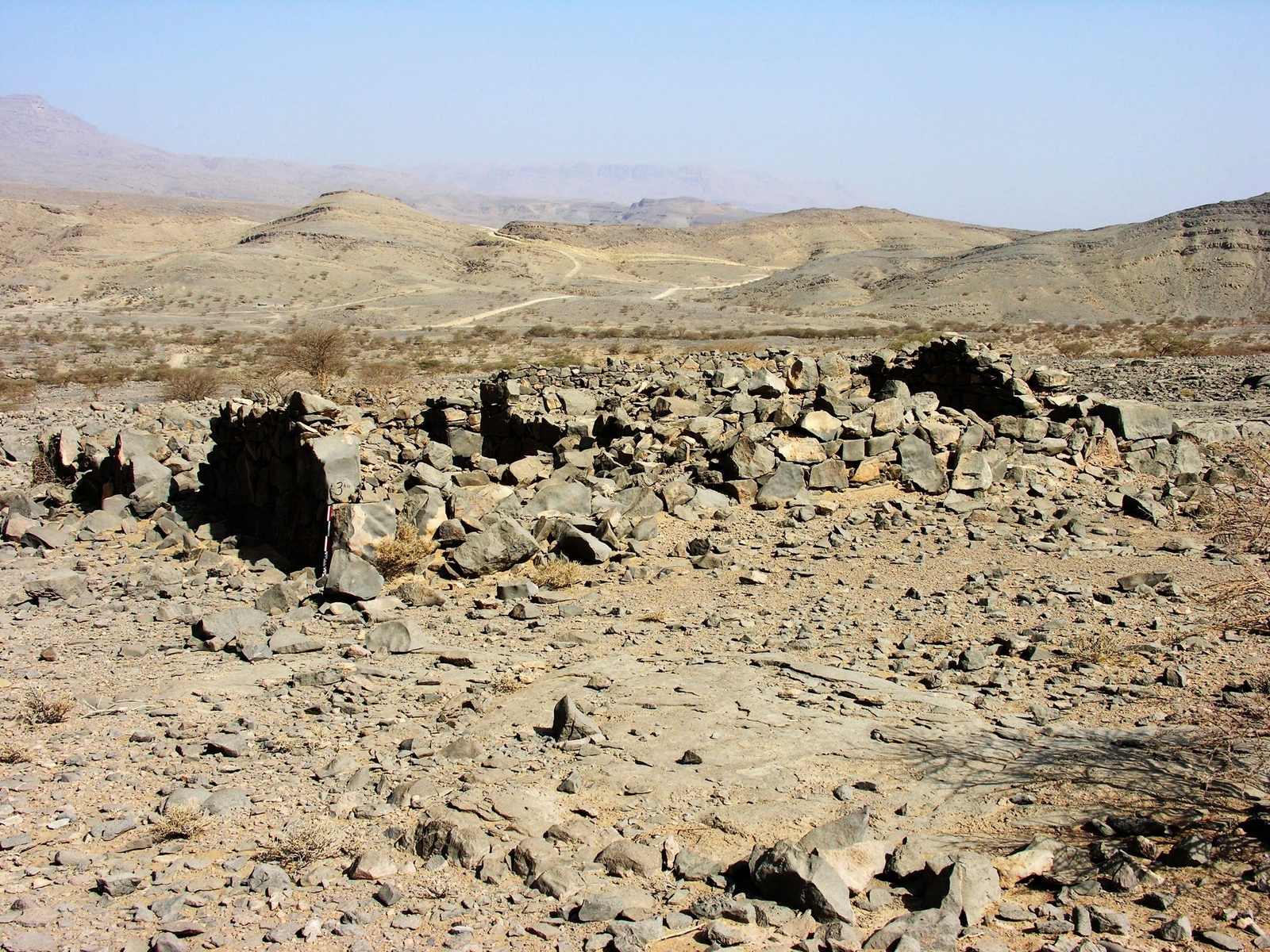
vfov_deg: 31.5
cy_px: 476
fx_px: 1688
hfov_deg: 41.2
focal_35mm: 46
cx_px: 635
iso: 50
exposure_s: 1/186
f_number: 6.7
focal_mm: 11.8
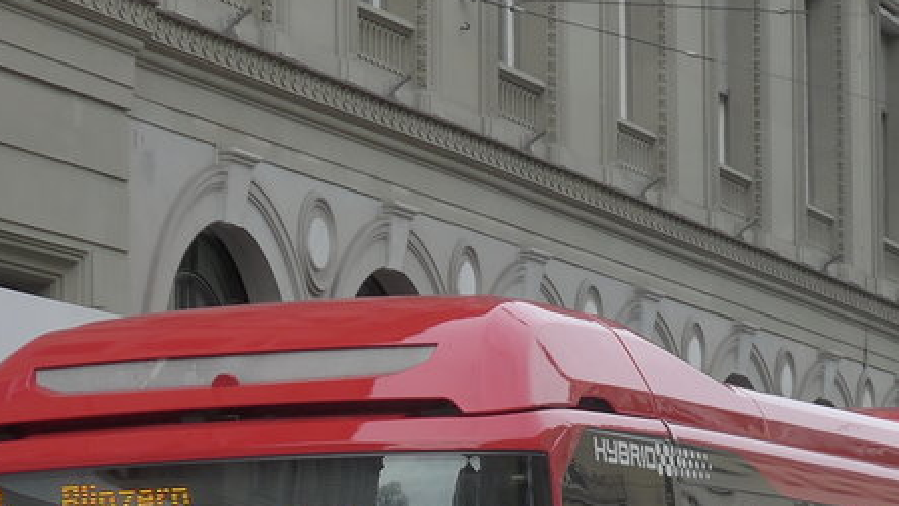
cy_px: 492
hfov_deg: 10.5
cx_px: 518
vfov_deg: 5.9
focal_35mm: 205
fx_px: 4887
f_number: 4.1
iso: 160
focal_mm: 14.2
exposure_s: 1/200
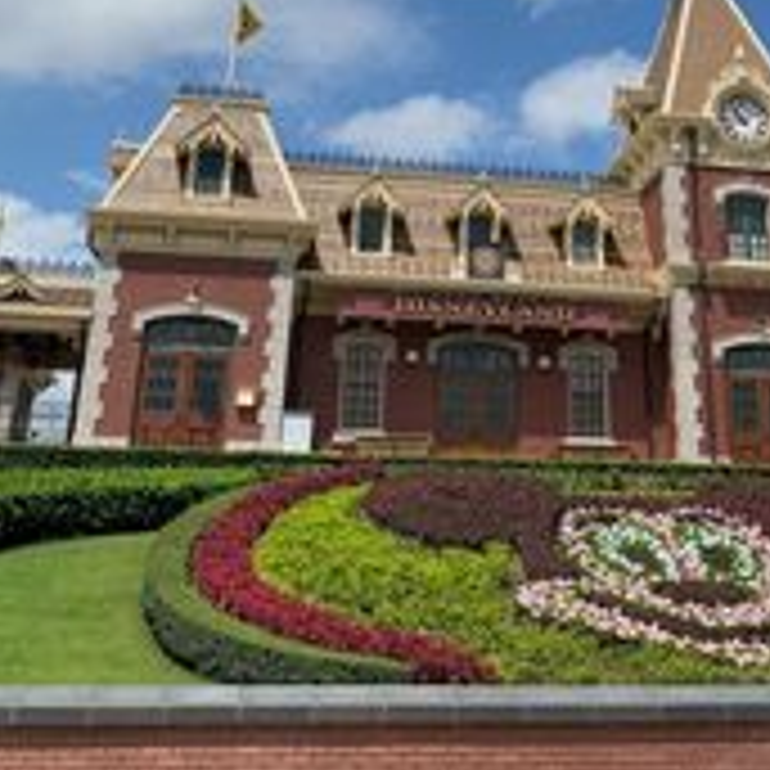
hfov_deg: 35.7
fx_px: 1183
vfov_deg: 34.3
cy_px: 95
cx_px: 516
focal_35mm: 47
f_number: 1.8
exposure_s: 1/3185
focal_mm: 4.25
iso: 25
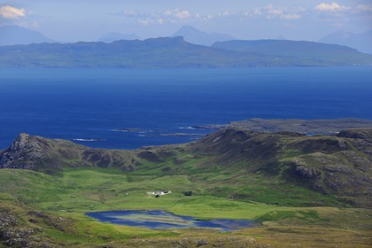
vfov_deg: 8.9
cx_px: 186
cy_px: 124
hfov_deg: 13.2
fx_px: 1602
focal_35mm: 155
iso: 200
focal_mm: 155
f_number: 7.1
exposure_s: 1/800
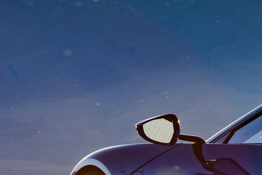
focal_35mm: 558
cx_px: 416
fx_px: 4061
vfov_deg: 2.5
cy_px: 94
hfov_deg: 3.7
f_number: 8
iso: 100
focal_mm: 92
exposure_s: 1/100
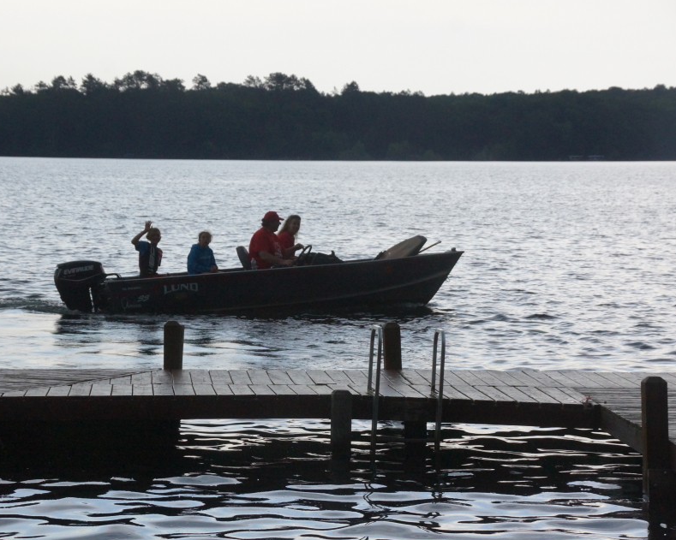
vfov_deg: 14.4
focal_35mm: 107
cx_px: 281
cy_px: 274
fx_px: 2140
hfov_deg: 17.9
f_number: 7.1
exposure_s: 1/200
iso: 1600
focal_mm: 60
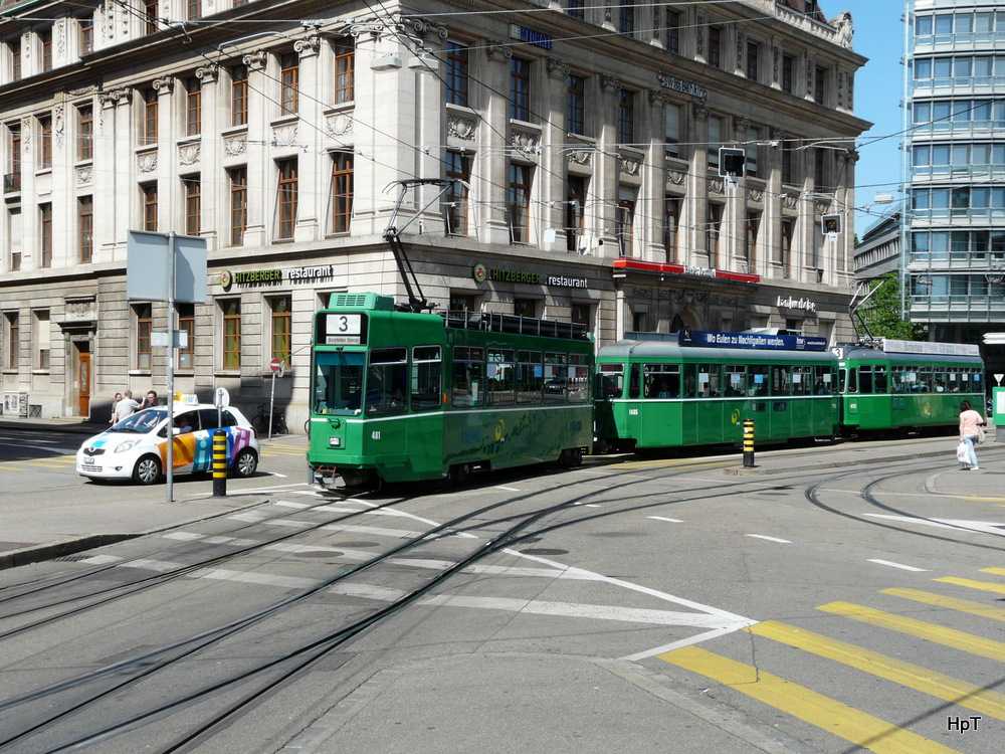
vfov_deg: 32.2
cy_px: 377
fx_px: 1306
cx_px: 502
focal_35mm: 45
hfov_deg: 42.1
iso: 100
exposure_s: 1/400
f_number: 5.6
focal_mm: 7.4
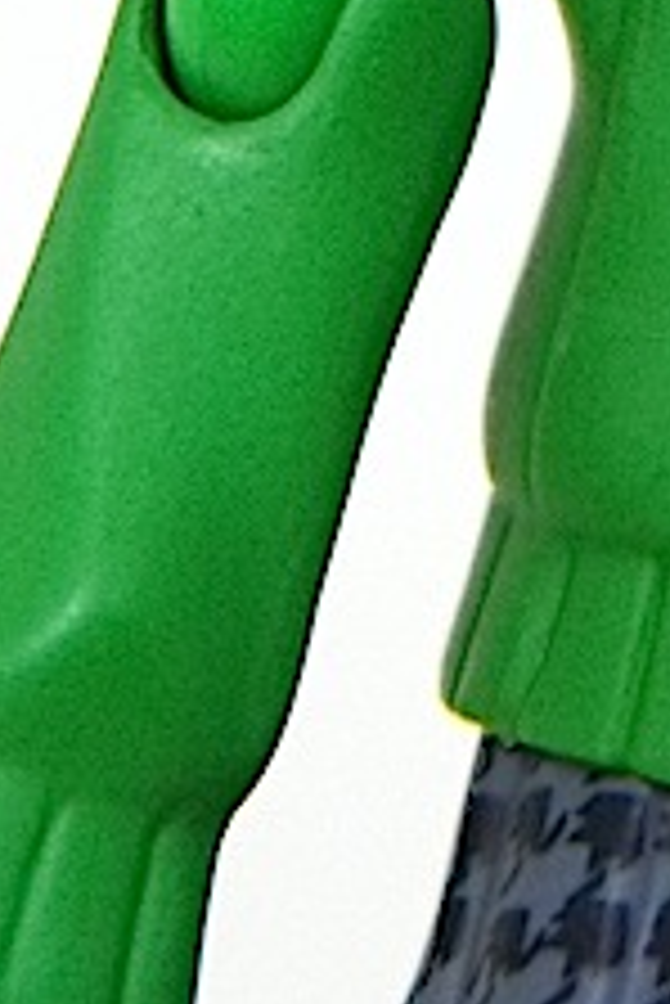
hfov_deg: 4.4
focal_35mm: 308
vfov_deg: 6.5
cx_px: 1102
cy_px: -770
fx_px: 8584
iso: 800
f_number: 5.2
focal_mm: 33
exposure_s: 1/60
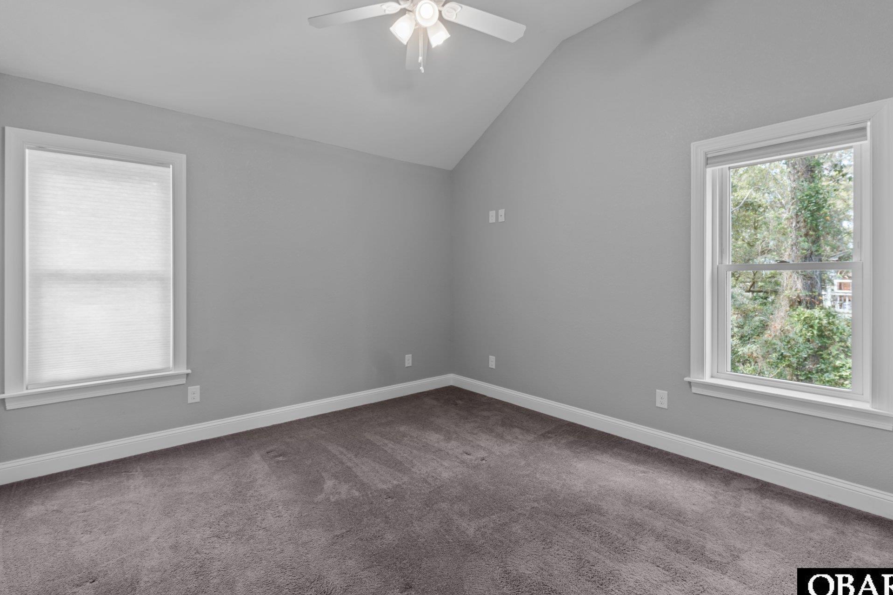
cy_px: 284
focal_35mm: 16
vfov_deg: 73.7
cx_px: 433
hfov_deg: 96.7
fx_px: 397
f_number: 8
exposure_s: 1
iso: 100
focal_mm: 10
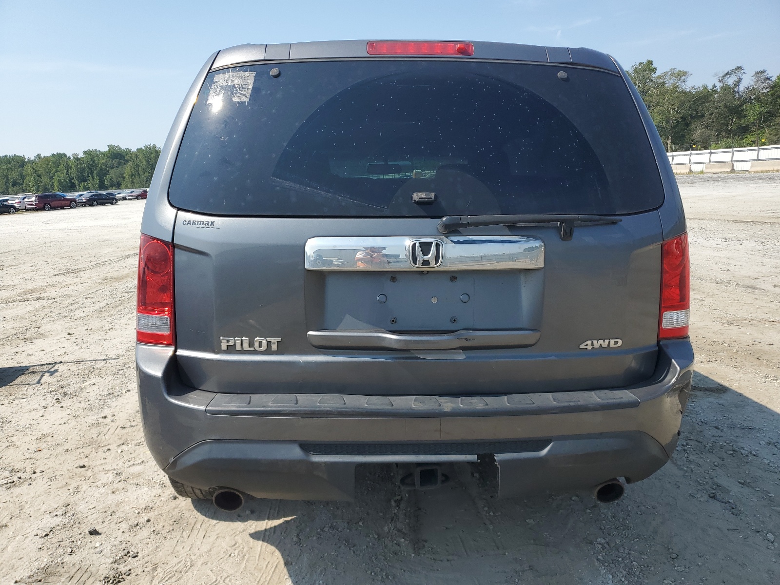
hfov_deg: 67.3
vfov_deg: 53.1
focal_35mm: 26
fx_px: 586
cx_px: 390
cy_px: 292
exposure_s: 1/2500
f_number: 1.5
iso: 50
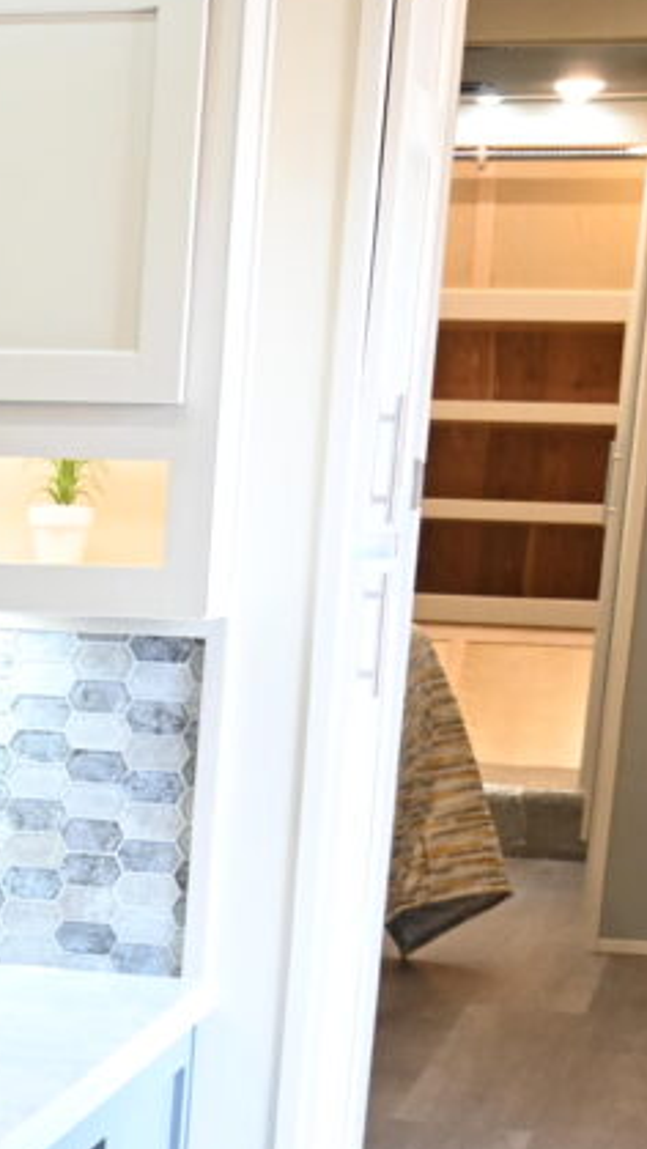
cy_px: 1378
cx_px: -263
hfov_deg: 12.1
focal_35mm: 96
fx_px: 2925
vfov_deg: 20.7
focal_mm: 24
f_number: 4
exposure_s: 1/100
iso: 1250
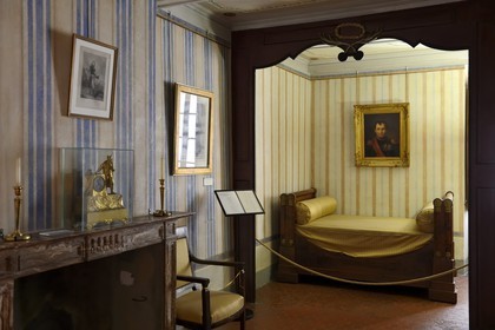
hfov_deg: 58.7
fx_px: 440
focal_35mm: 32
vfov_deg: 41.1
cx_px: 248
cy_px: 165
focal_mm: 32
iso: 800
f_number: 4
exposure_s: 1/30
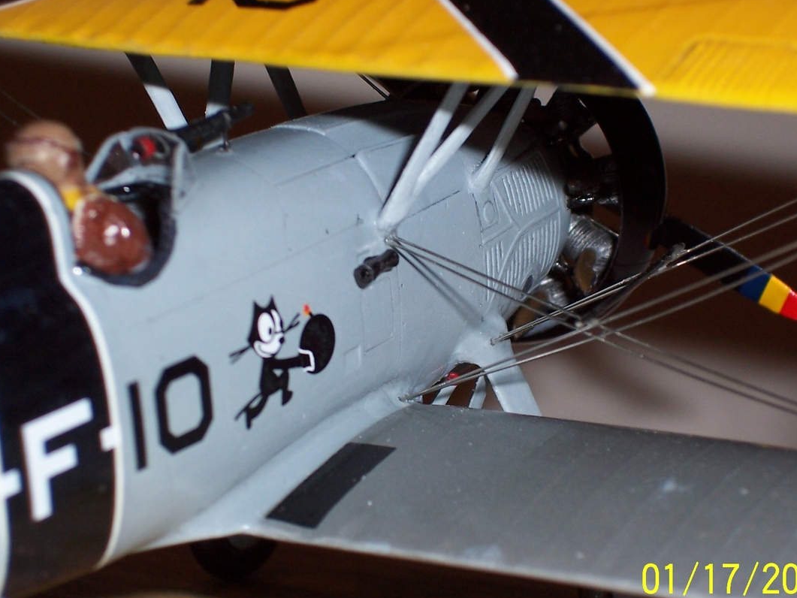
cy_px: 308
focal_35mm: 123
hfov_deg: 16.0
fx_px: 2832
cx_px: 414
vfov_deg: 12.1
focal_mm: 16.8
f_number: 4.6
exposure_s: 1/90
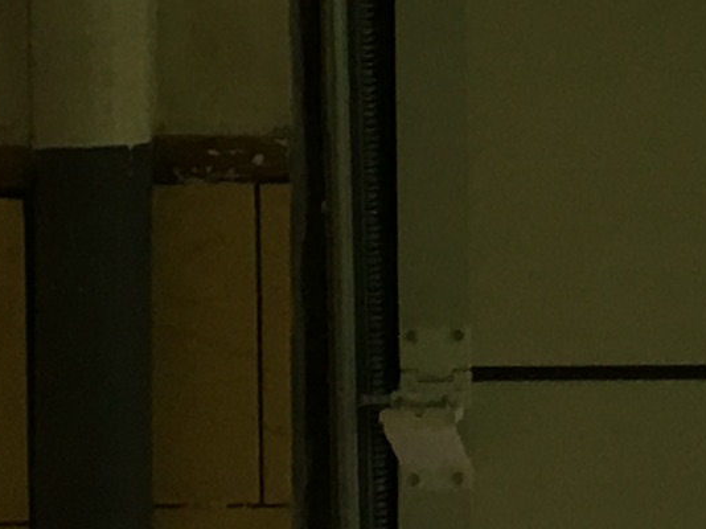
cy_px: -21
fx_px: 4465
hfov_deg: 8.6
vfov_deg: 6.8
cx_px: 1379
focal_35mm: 219
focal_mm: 4.15
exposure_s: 1/17
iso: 32
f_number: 2.2
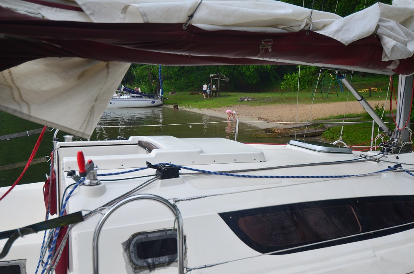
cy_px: 137
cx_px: 207
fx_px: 413
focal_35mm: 36
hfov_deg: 53.2
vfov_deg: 36.7
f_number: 4
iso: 400
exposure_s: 1/500
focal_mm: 24
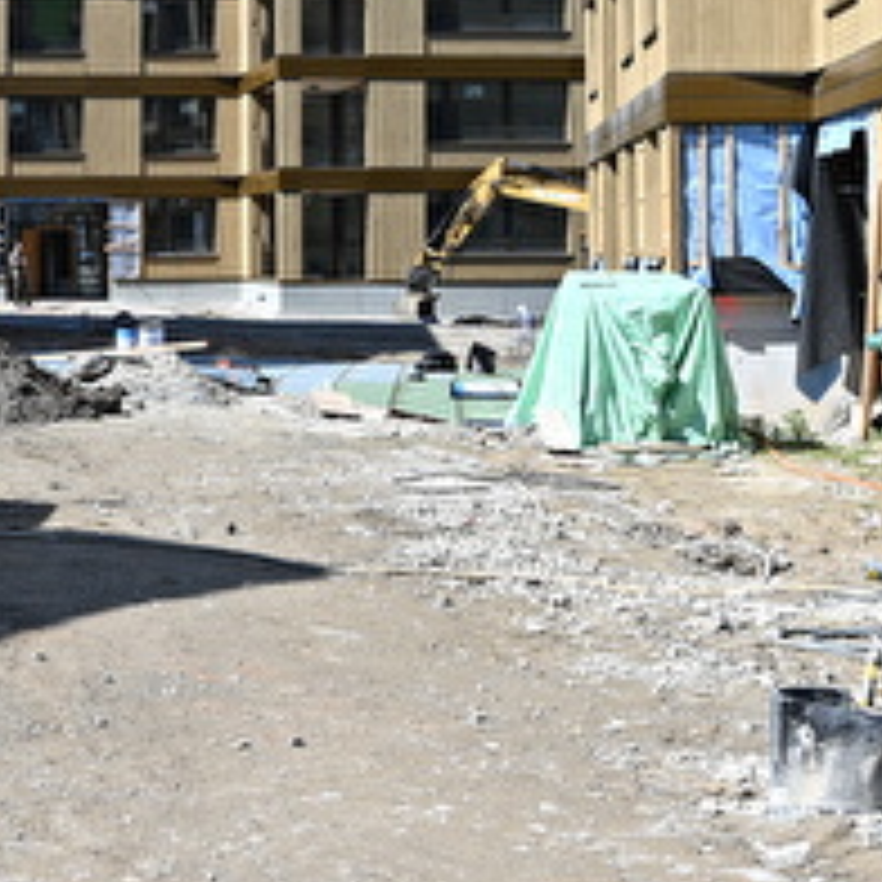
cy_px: 112
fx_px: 2479
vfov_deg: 19.8
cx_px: 158
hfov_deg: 19.9
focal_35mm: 86
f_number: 7.1
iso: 100
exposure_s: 1/320
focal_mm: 33
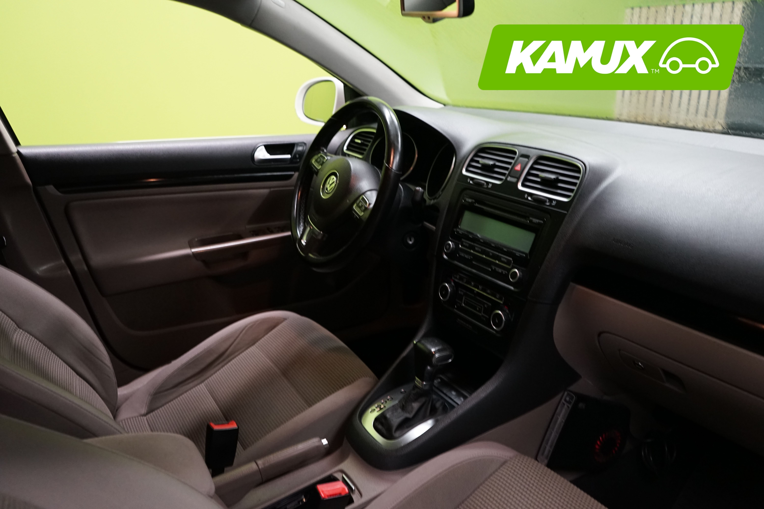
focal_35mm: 28
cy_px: 254
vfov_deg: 46.4
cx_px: 382
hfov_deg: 65.5
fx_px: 594
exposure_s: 1/30
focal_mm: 28
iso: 2500
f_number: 4.5
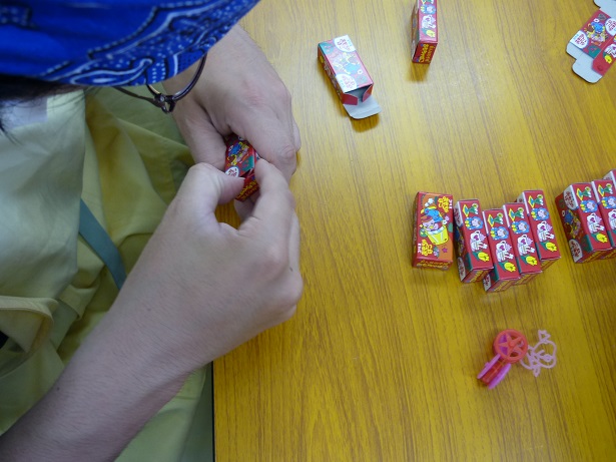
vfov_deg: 42.9
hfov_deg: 55.4
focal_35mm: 33
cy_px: 231
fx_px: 587
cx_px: 308
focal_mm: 5.5
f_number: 2.8
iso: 160
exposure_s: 1/30
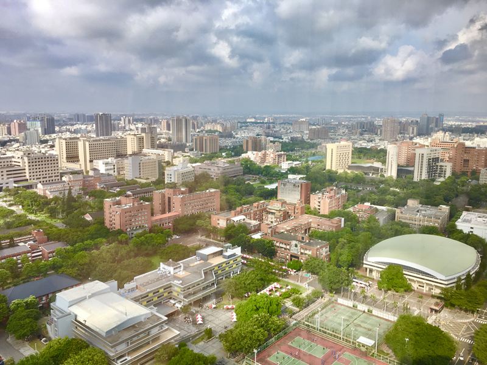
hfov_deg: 61.7
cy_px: 182
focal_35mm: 29
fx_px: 408
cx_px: 244
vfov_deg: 48.2
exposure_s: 1/120
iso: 25
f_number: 2.2
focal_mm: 4.15
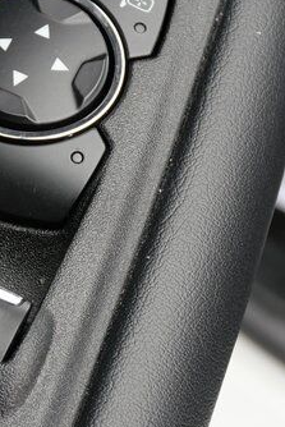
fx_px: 1210
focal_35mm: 102
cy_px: 239
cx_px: -42
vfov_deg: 20.0
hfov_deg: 13.1
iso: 500
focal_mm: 16
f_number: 4
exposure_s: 1/60
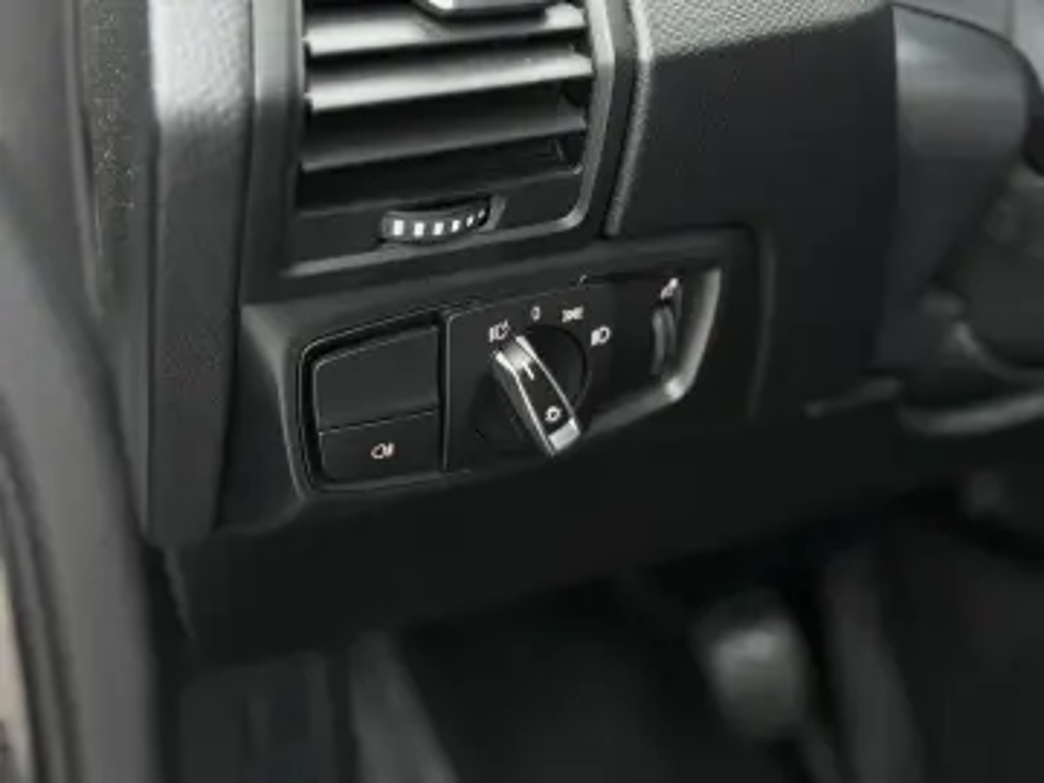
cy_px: 392
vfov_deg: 30.3
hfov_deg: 39.7
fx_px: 1448
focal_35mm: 48
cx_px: 522
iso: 250
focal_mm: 6.76
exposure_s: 1/47
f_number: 1.78
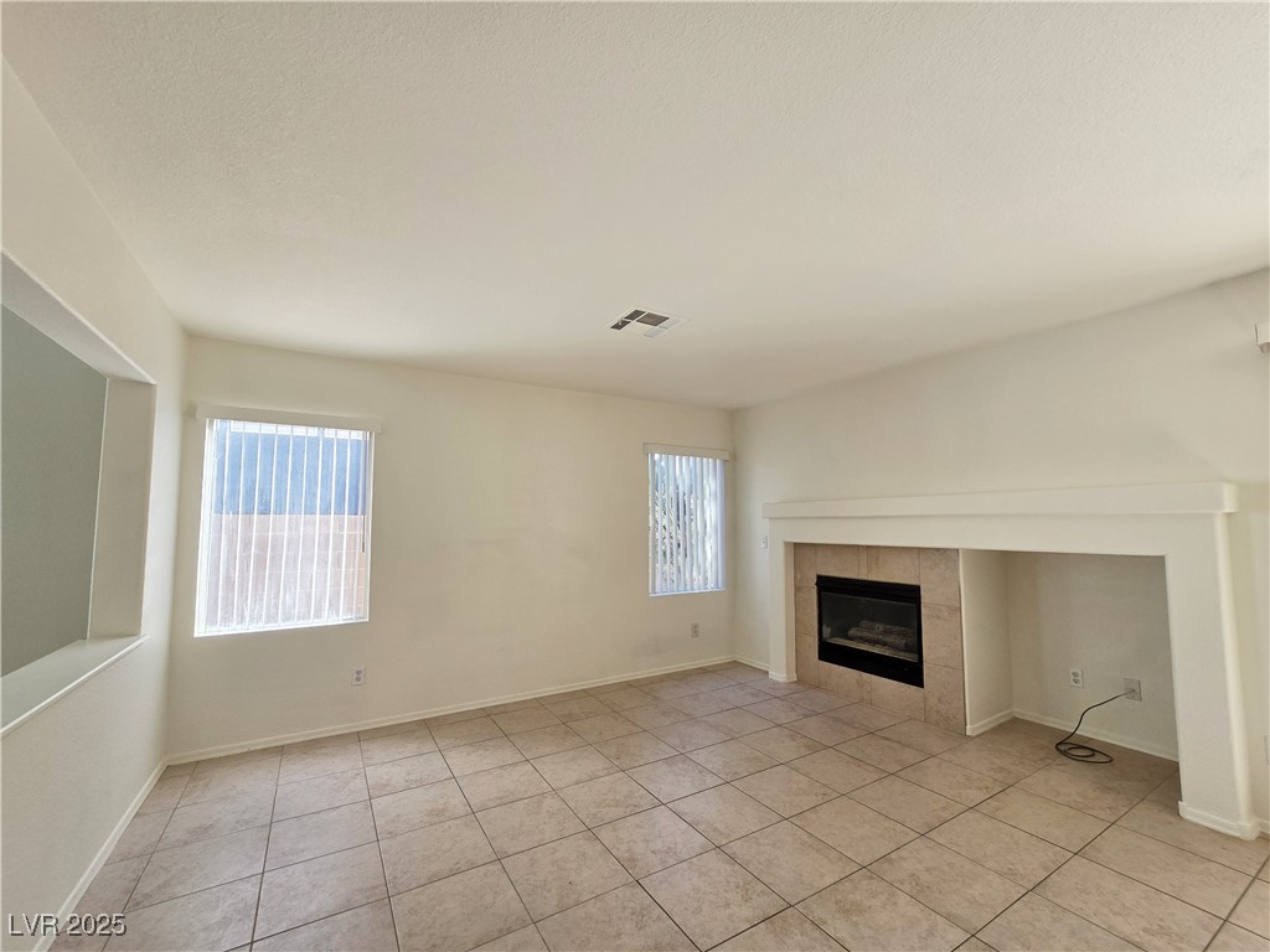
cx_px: 635
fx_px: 477
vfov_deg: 89.9
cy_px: 476
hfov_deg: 106.2
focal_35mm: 13
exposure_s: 1/176
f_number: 2.2
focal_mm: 2.2
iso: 50
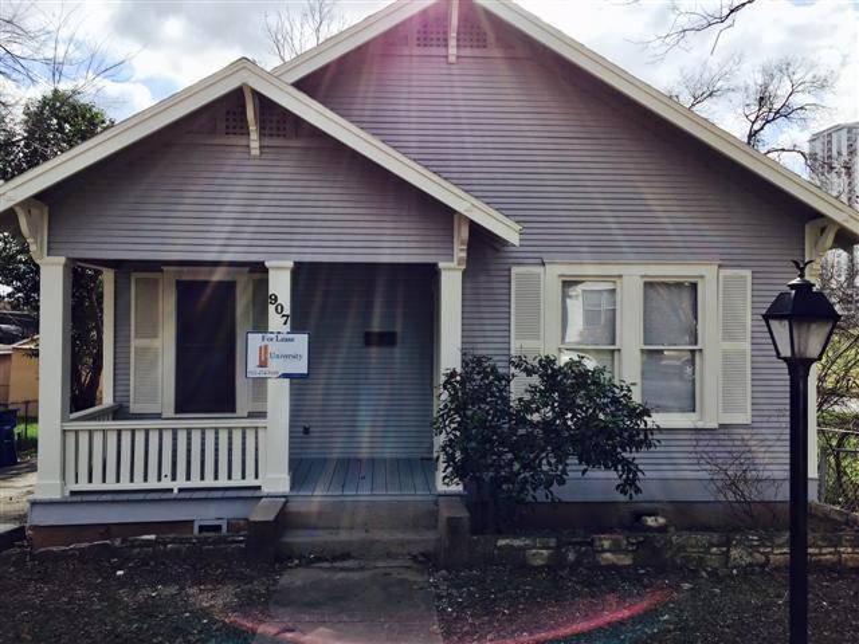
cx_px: 430
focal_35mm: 29
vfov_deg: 48.2
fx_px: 720
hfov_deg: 61.7
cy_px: 322
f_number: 2.2
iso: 32
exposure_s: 1/1236
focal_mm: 4.15
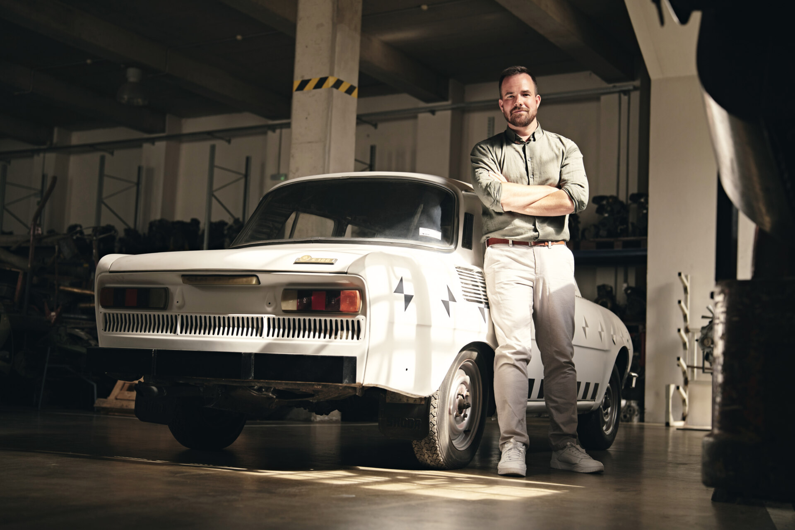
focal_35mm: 50
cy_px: 265
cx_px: 398
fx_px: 1104
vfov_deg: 27.0
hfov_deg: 39.6
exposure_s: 1/200
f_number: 2.8
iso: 200
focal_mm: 50
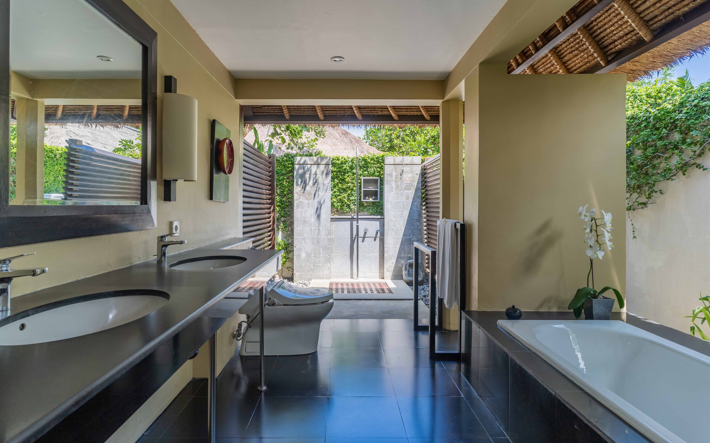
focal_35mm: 19
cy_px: 211
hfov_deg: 88.0
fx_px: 368
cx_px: 345
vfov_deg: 62.2
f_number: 8
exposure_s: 1/400
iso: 200
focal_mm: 18
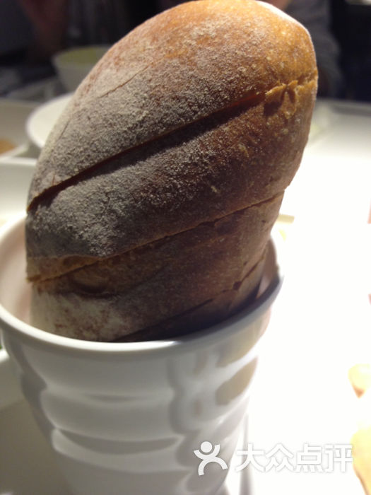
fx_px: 472
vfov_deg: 55.4
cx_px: 186
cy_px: 248
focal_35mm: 33
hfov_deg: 42.9
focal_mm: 4.13
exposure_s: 1/20
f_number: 2.4
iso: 125
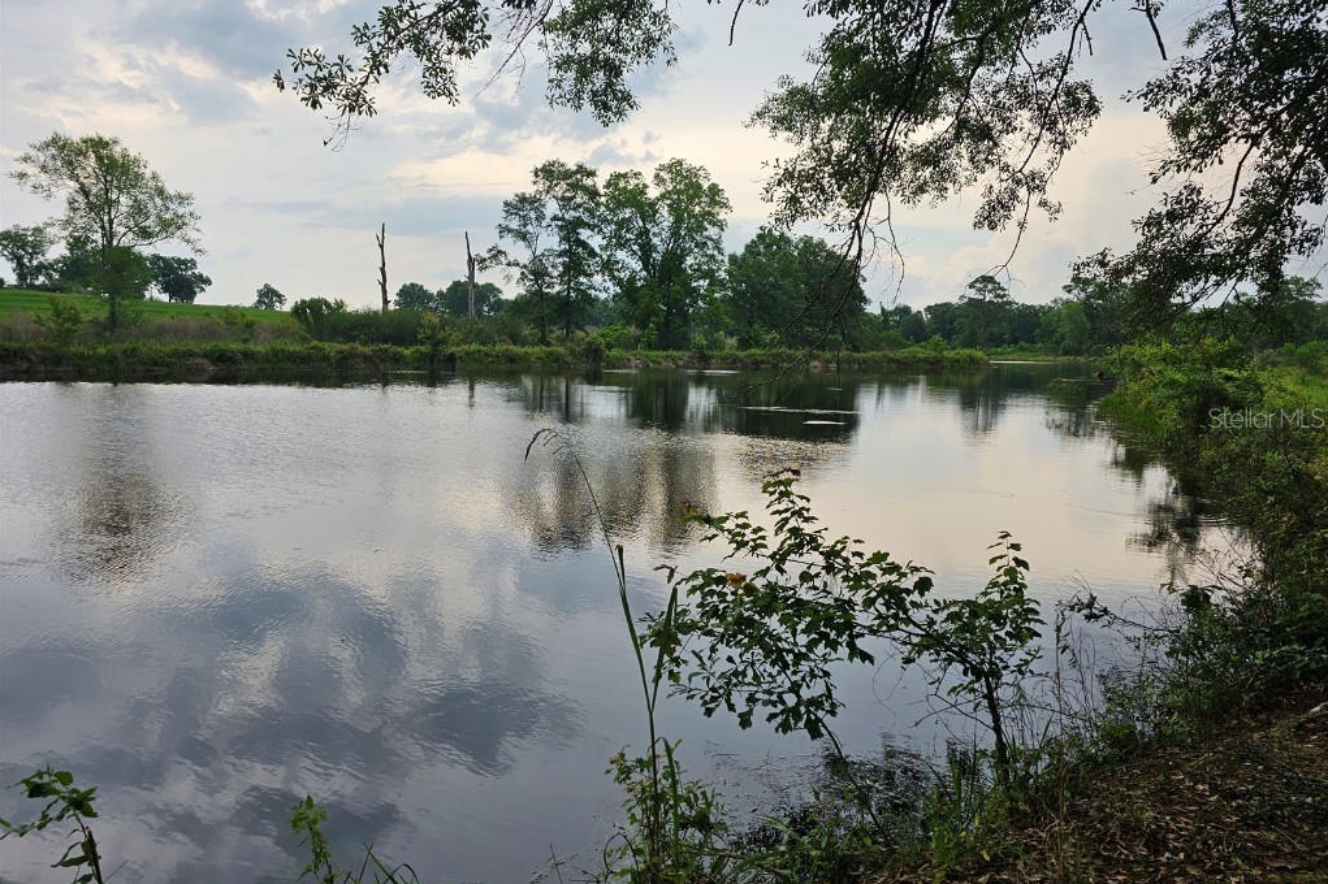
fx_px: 885
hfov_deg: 73.8
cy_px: 417
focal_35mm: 24
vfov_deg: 53.1
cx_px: 665
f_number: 1.7
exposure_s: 1/193
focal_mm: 6.3
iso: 10
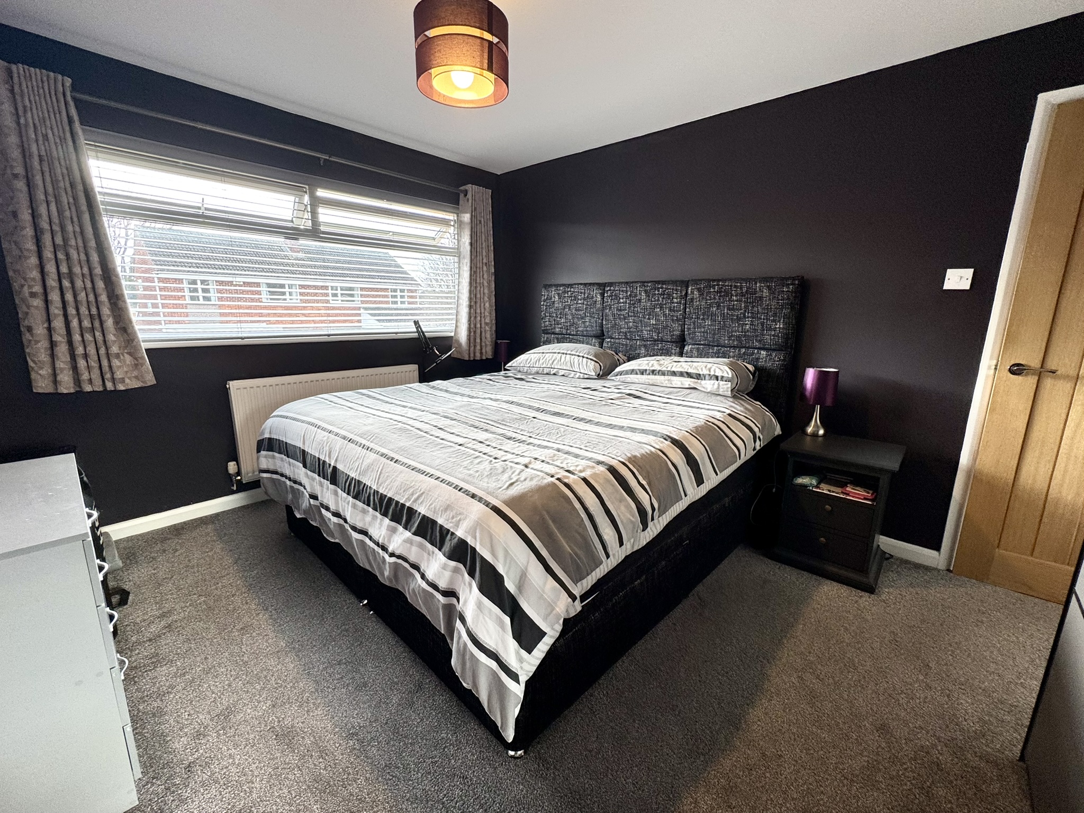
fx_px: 438
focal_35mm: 14
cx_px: 542
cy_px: 406
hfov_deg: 102.1
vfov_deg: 85.7
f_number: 2.2
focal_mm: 2.22
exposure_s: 1/99
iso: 64
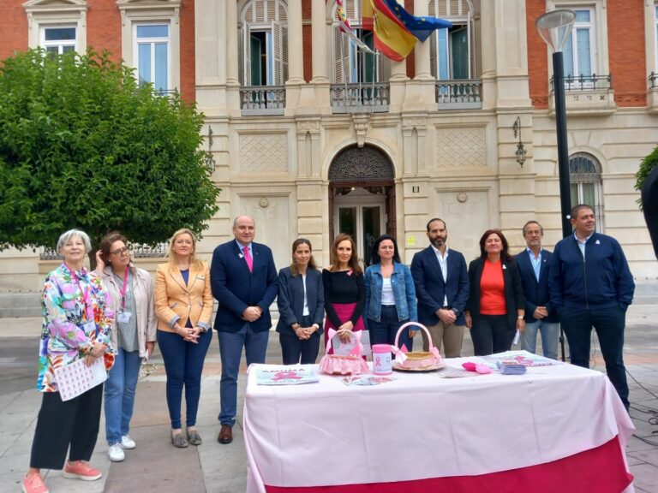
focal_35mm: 27
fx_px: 513
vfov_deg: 51.4
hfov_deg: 65.3
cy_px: 246
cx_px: 329
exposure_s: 1/100
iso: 20
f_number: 1.8
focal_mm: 4
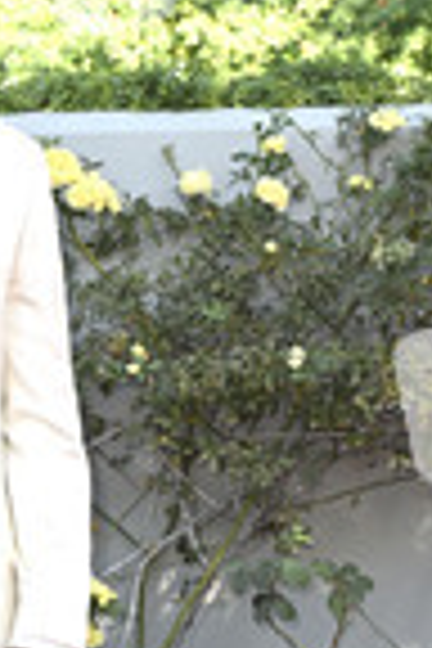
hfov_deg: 12.8
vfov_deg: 19.4
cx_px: -144
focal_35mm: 103
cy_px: 603
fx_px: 1854
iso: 640
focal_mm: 37
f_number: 5.6
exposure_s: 1/320
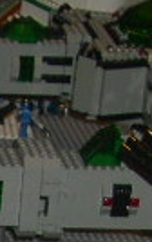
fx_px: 2030
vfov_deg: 6.6
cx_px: -340
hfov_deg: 4.1
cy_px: 484
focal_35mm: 307
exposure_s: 1/60
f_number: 2.8
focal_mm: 8
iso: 100
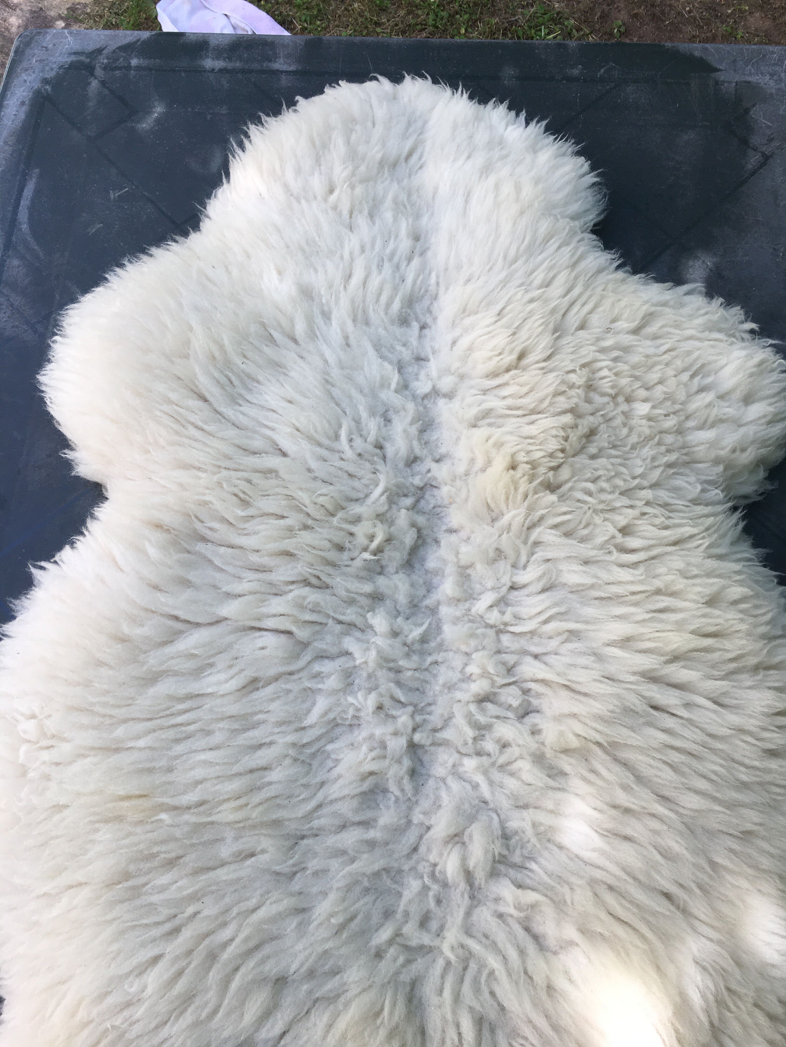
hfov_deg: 48.2
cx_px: 393
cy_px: 524
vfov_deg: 61.7
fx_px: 878
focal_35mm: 29
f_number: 2.2
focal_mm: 4.15
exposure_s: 1/257
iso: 25
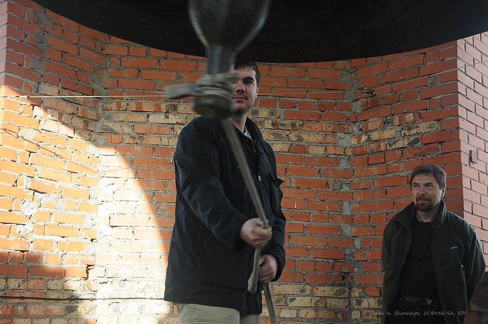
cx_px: 244
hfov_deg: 37.9
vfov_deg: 25.7
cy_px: 162
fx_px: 711
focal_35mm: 52
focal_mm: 35
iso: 400
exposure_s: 1/160
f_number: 8
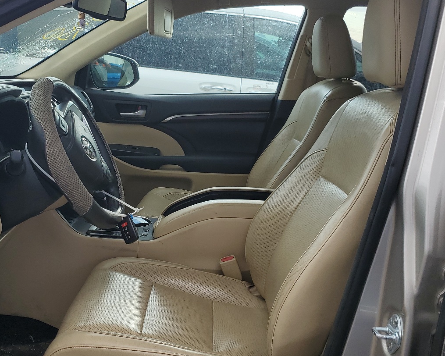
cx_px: 151
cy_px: 186
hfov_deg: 45.2
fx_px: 527
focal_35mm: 40
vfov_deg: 37.3
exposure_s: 1/556
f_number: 1.5
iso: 50
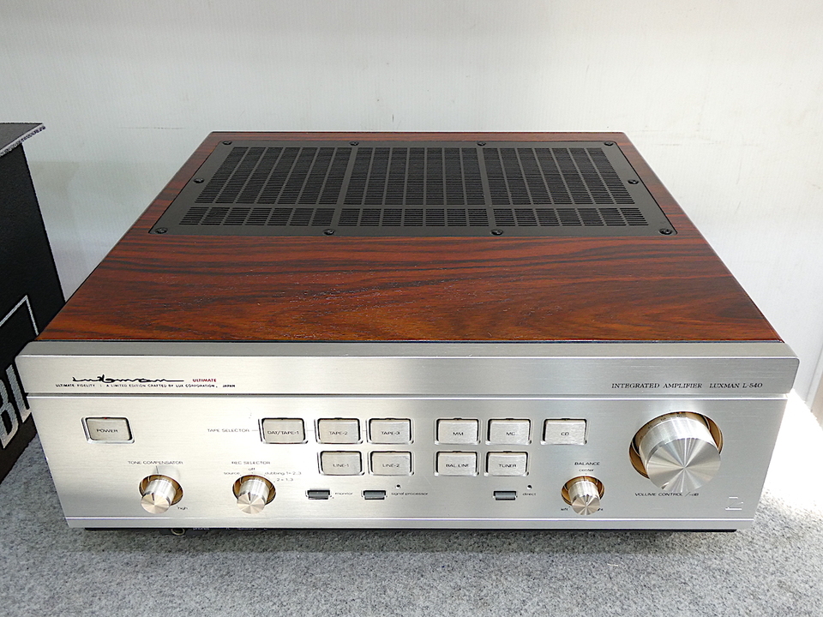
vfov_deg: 45.4
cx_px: 412
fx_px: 737
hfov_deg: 58.4
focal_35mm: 31
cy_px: 308
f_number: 3.5
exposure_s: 1/30
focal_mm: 5.4
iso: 200
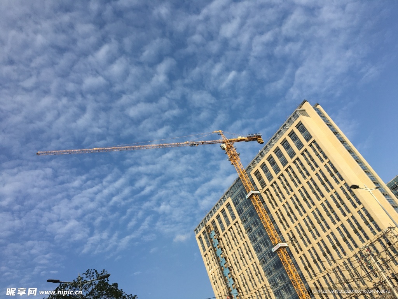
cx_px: 199
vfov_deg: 48.2
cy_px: 150
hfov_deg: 61.7
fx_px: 333
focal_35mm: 29
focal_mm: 4.15
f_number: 2.2
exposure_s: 1/1748
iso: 25
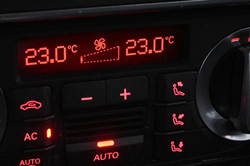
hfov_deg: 17.9
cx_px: 96
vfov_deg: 12.0
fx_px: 791
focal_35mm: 114
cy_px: 139
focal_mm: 41
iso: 10000
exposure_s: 1/60
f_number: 5.6
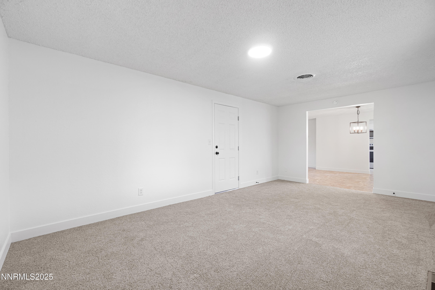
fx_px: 181
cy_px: 145
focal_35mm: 15
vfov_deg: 77.3
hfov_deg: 100.4
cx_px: 218
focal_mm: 10
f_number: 6.3
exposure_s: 1.6
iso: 100
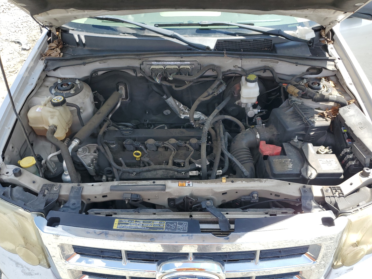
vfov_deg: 51.4
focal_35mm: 27
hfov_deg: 65.3
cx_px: 188
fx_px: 290
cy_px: 135
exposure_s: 1/909
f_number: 1.5
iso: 50
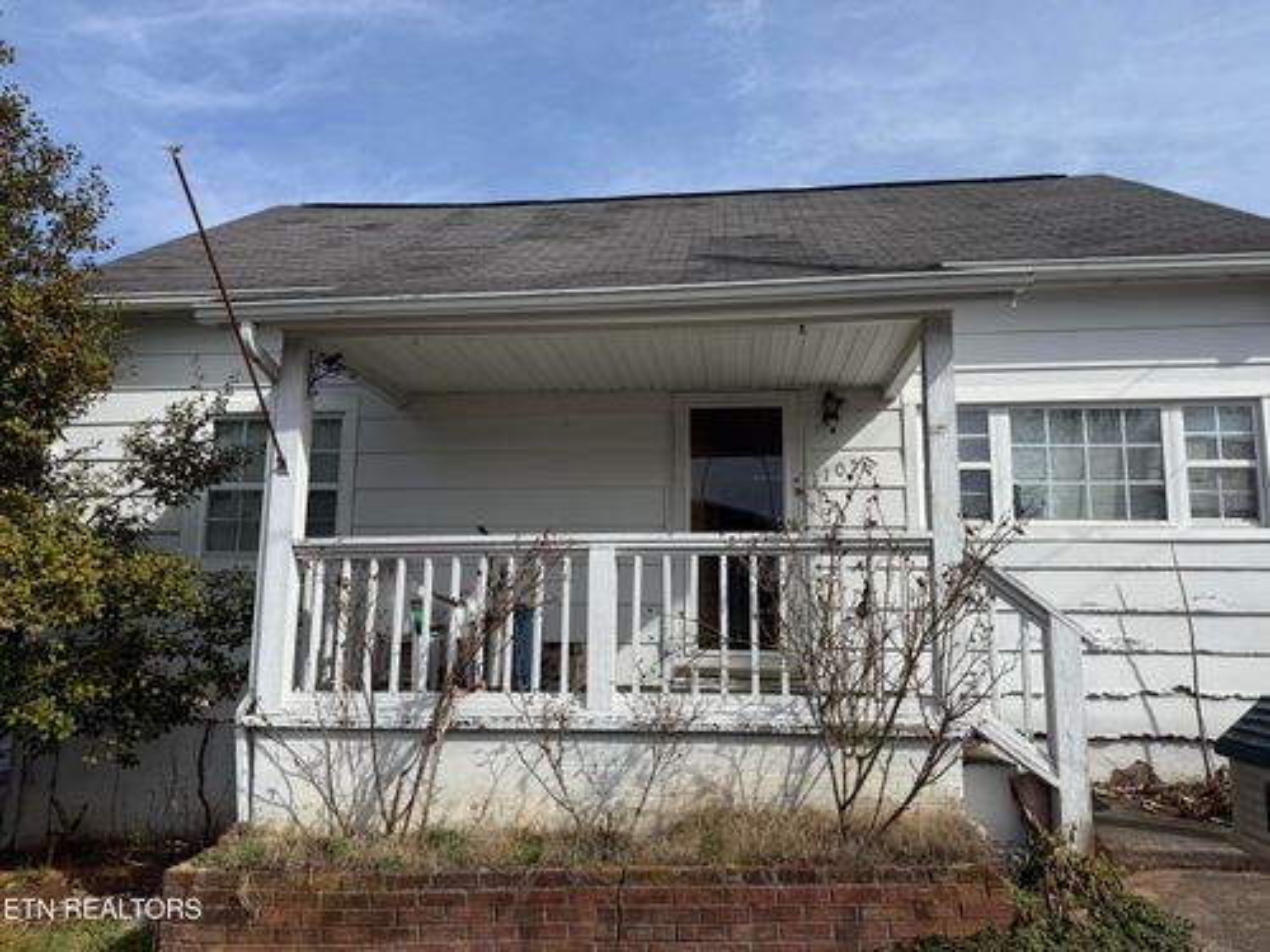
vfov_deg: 56.8
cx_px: 635
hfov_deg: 71.6
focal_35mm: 24
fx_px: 881
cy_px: 476
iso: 80
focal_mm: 6.76
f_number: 1.78
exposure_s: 1/6173
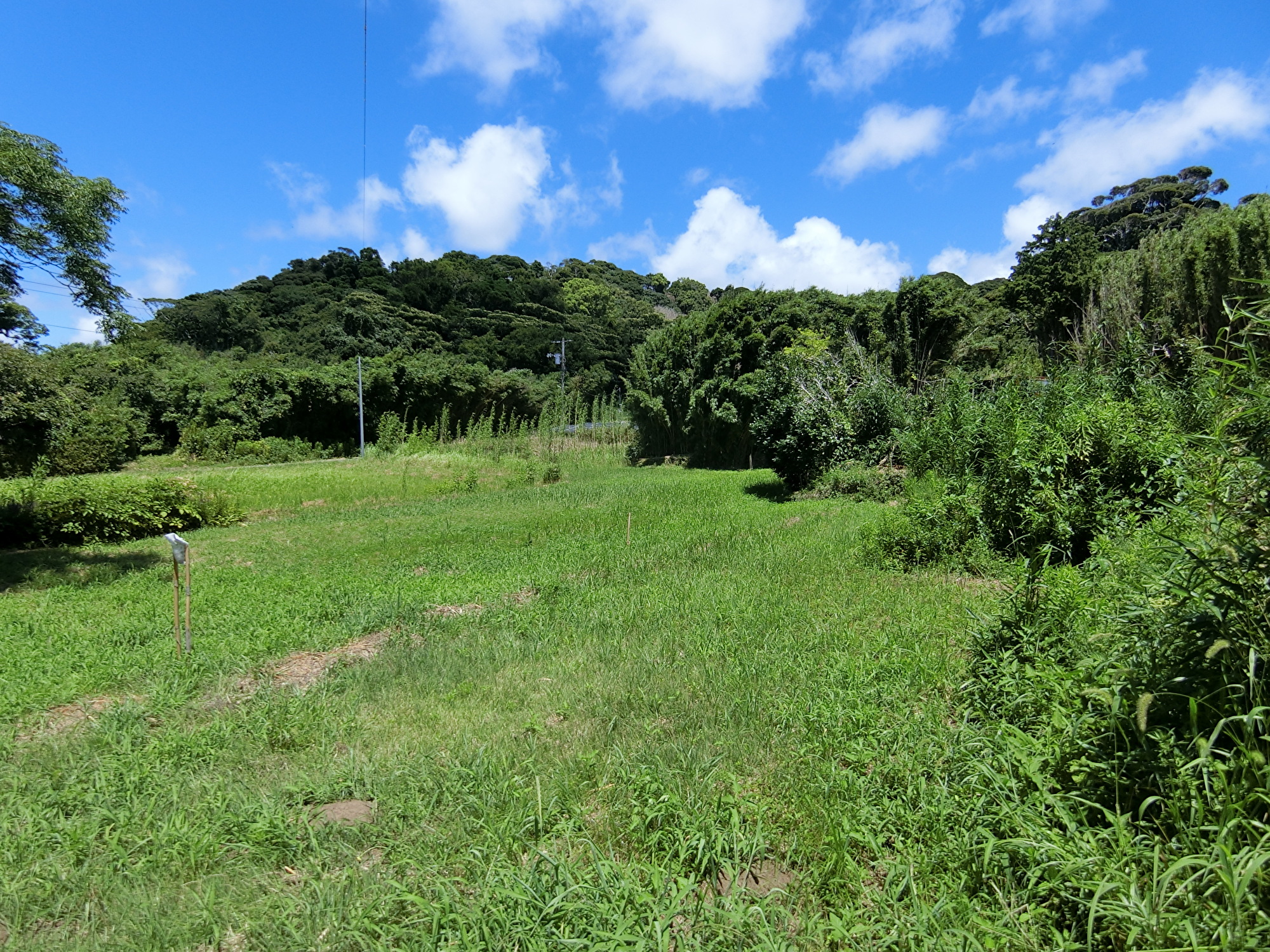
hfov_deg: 84.7
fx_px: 697
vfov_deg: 68.7
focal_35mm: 19
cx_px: 635
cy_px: 476
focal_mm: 4.06
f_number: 6.9
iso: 80
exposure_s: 1/200
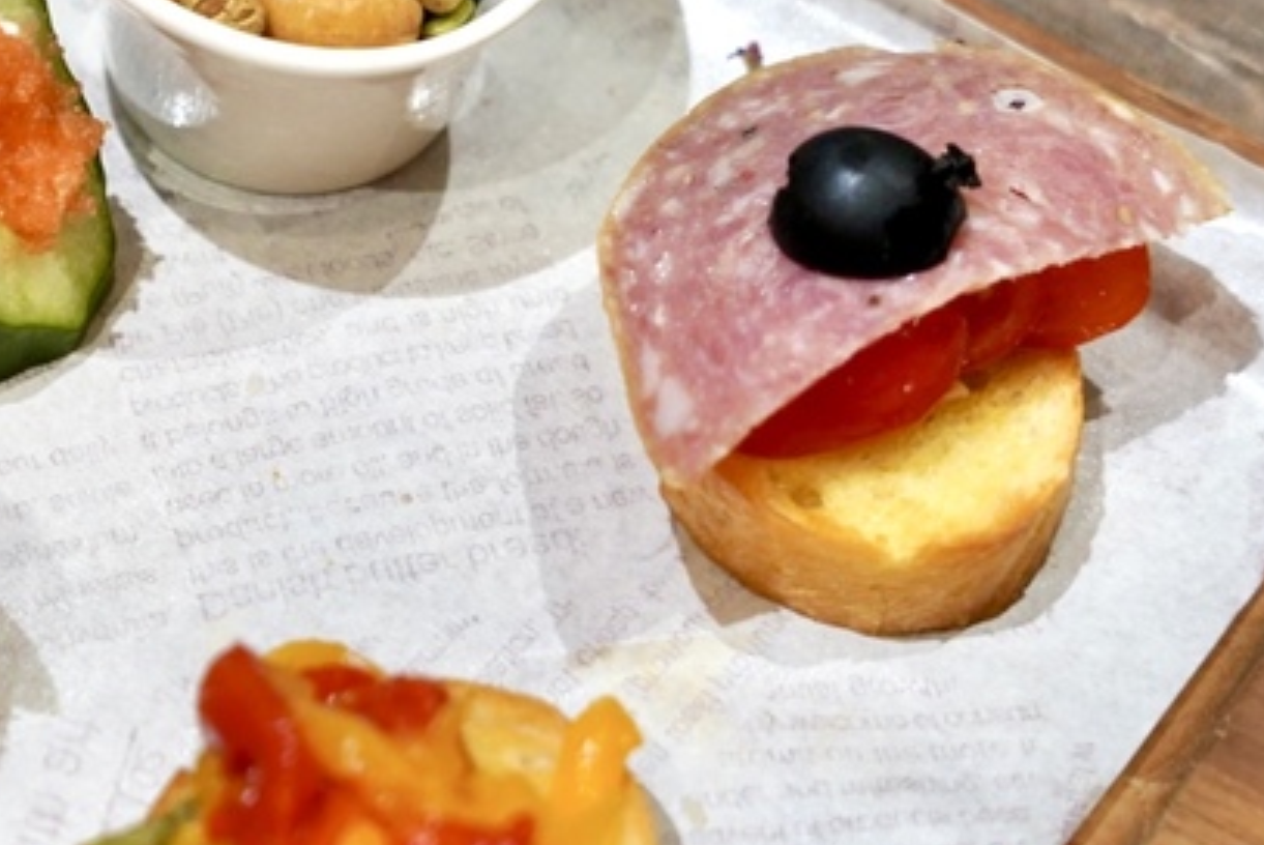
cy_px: 239
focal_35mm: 124
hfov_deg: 16.0
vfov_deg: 11.0
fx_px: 4373
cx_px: -87
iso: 1600
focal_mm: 50.6
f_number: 4
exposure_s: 1/160
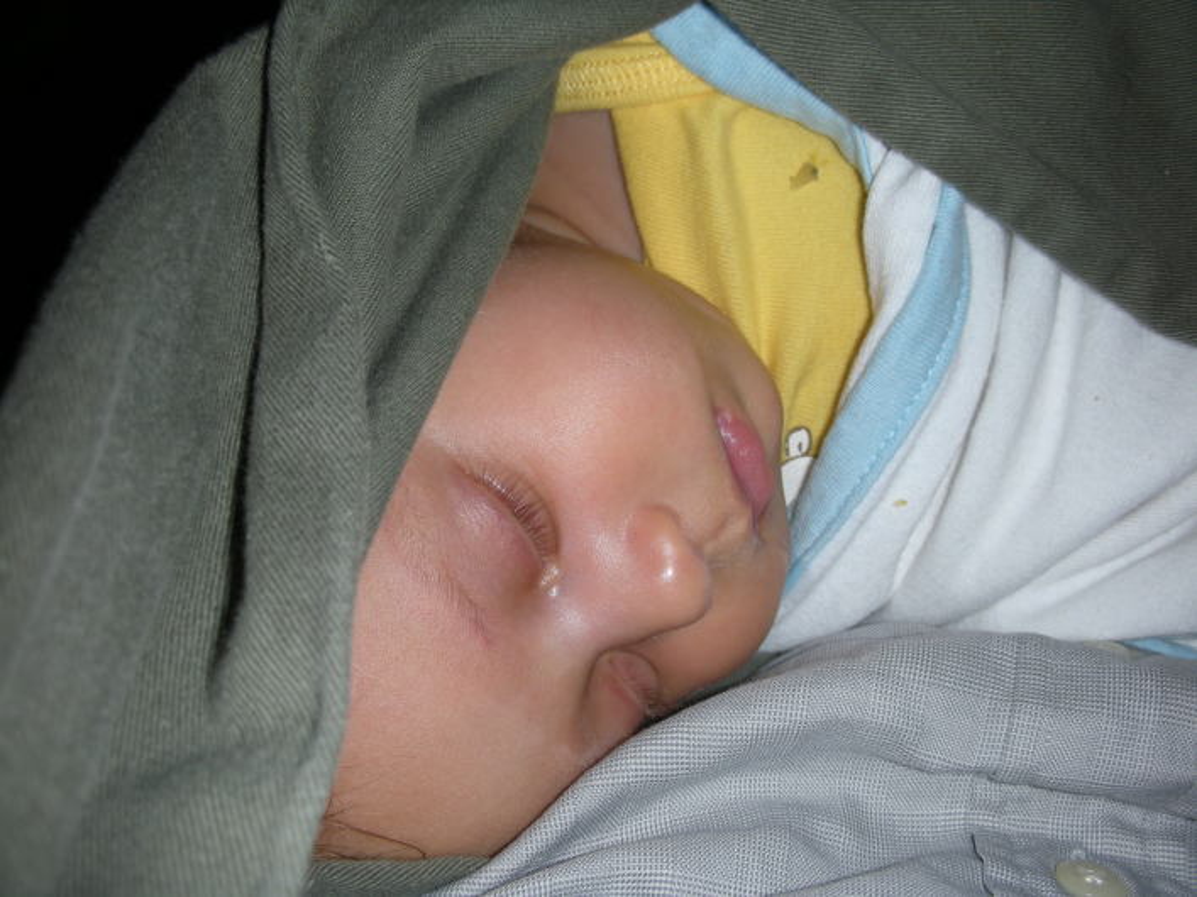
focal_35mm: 35
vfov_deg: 40.7
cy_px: 448
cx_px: 598
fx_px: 1210
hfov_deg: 52.6
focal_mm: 5.8
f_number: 7.9
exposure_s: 1/60
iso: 50
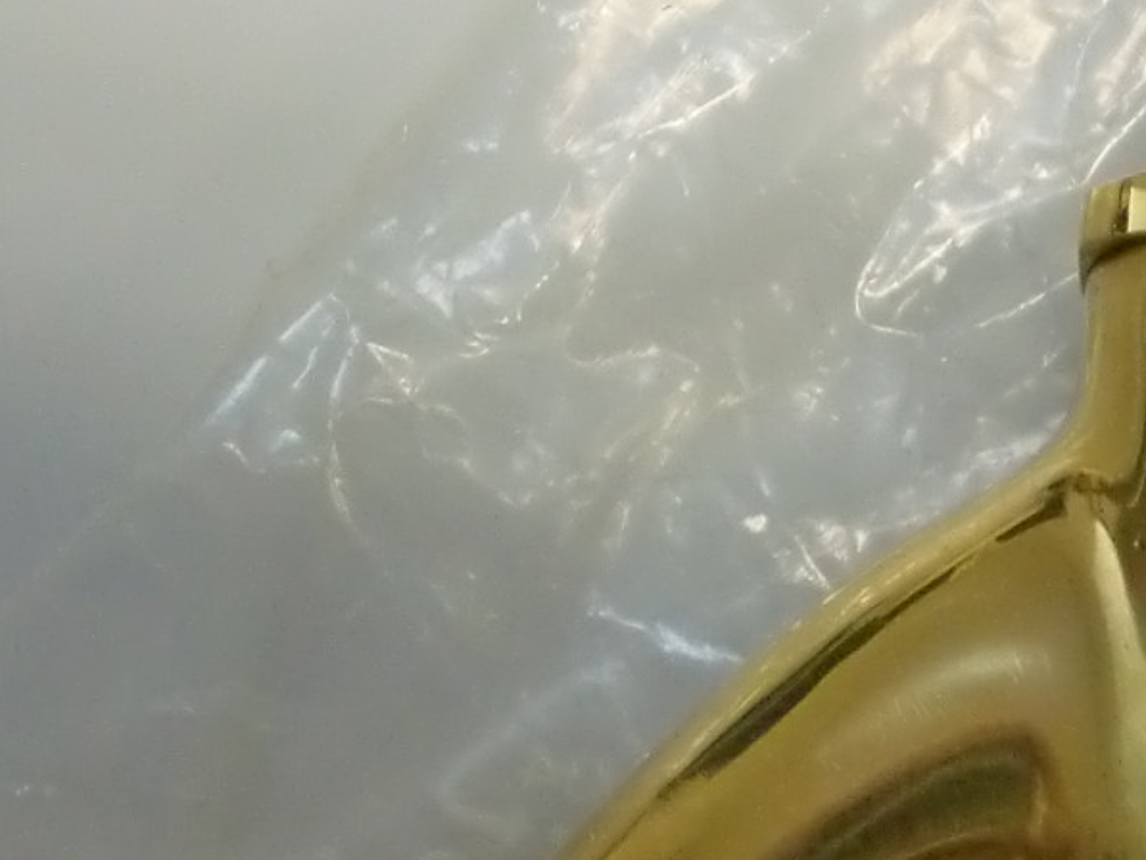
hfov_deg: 15.9
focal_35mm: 120
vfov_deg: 12.3
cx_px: 1321
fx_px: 3974
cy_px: 729
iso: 400
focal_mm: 6.3
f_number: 3.1
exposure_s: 1/60
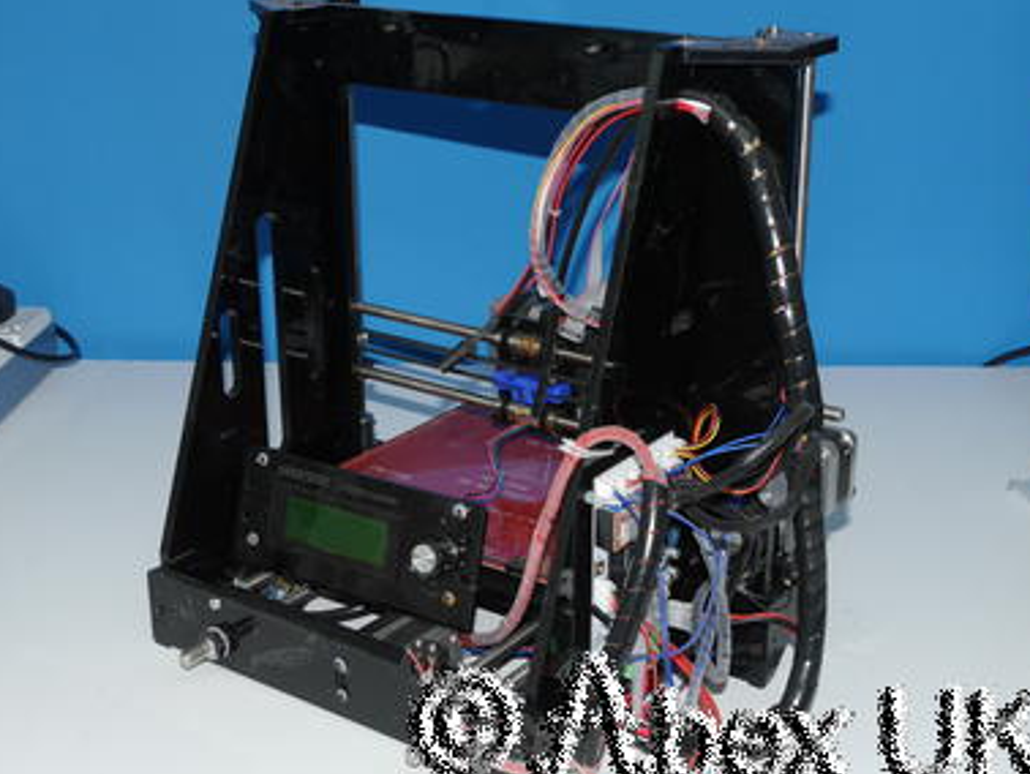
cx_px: 526
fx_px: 1638
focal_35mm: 55
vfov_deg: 26.6
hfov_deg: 34.9
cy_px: 398
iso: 400
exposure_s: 1/60
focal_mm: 26
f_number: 11
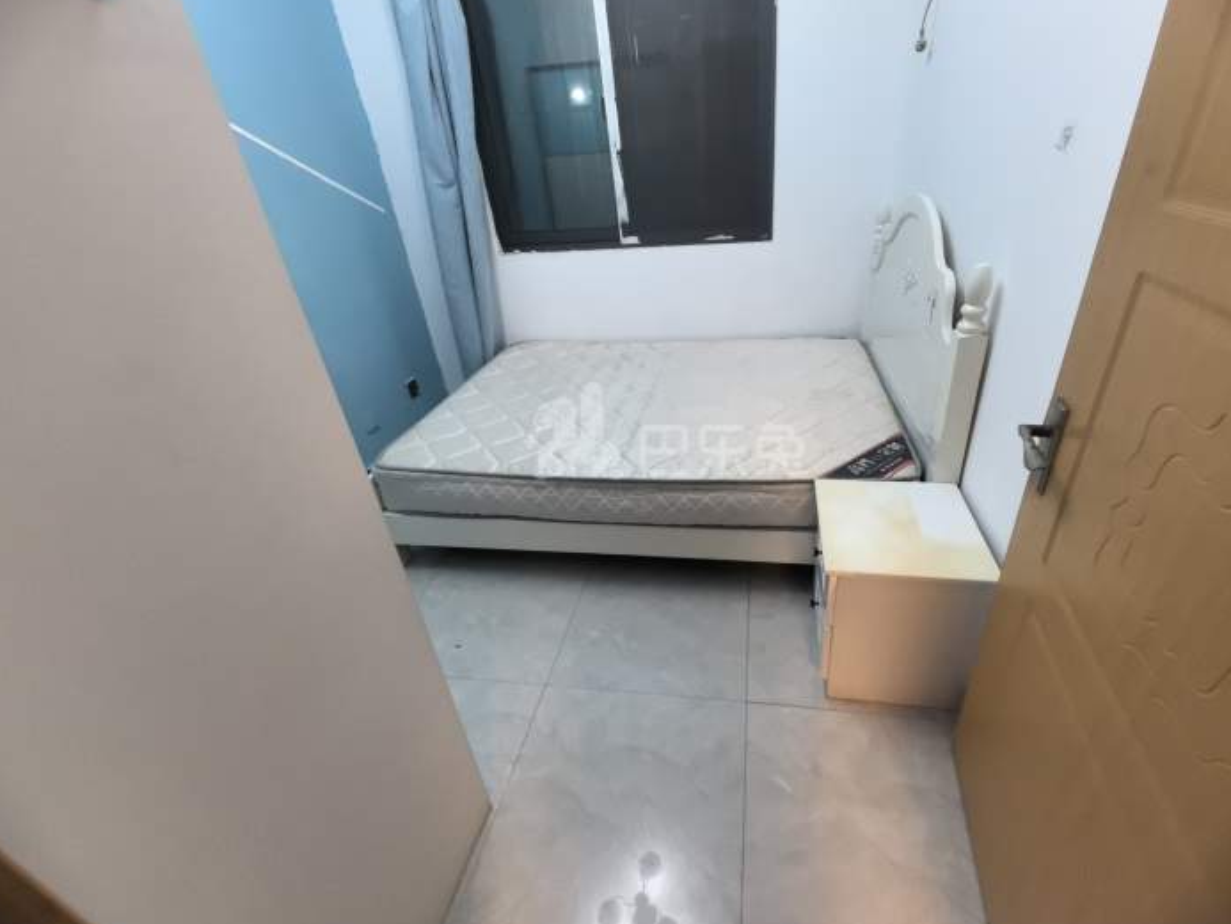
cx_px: 666
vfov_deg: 81.7
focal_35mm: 15
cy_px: 432
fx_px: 534
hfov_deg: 97.9
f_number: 2.2
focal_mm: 1.95
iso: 320
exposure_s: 1/33.3
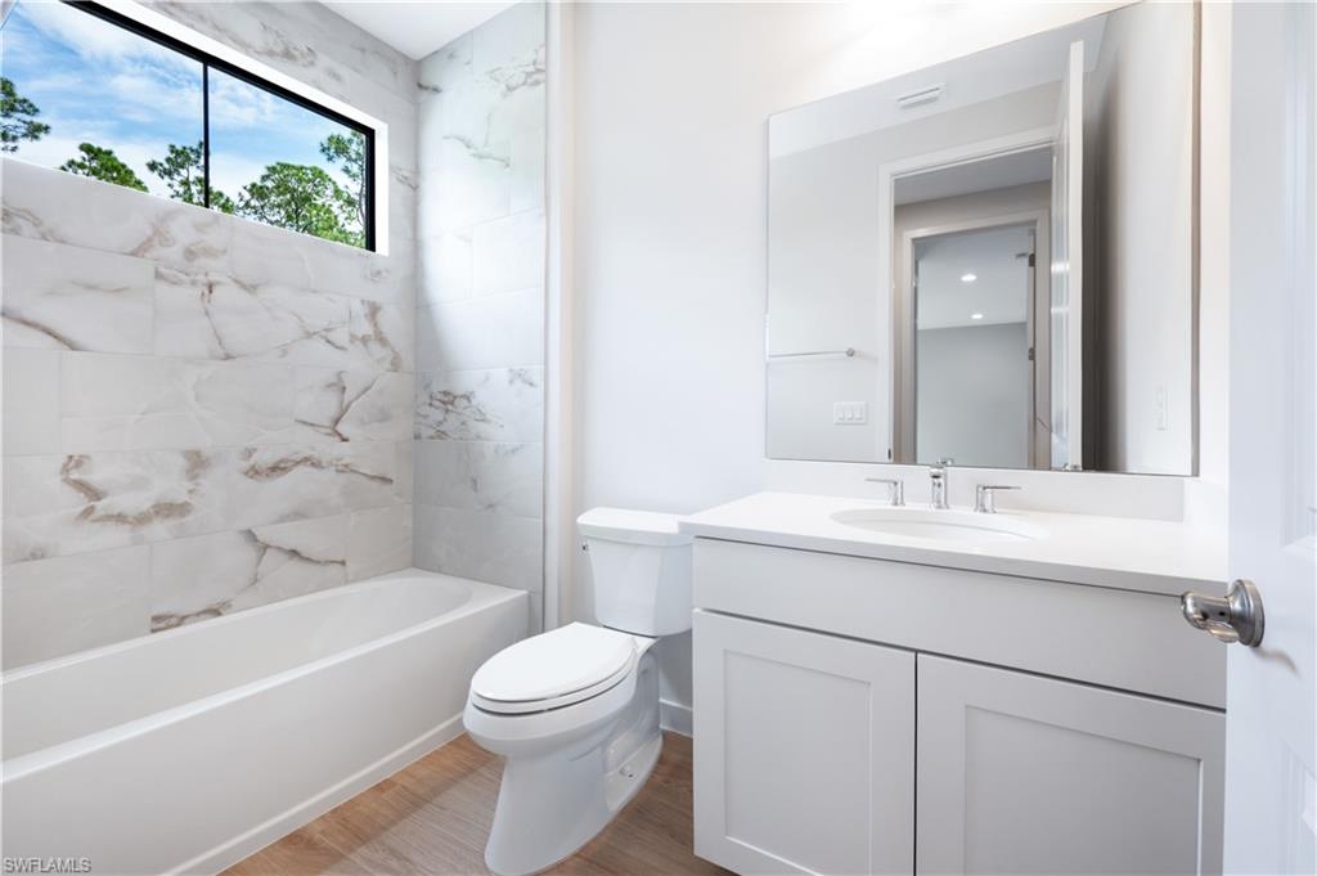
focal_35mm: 14
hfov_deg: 104.3
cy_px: 438
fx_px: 512
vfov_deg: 81.1
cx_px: 658
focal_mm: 14
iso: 100
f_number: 11
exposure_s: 1/4
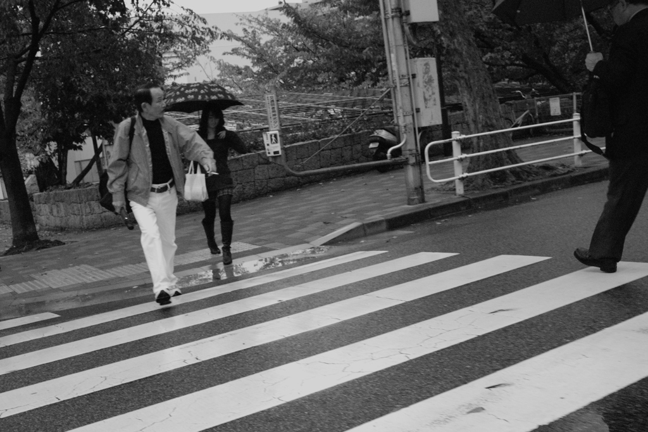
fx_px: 738
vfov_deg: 32.6
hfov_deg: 47.4
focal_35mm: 41
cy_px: 216
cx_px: 324
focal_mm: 24.2
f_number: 5
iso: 800
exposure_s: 1/160
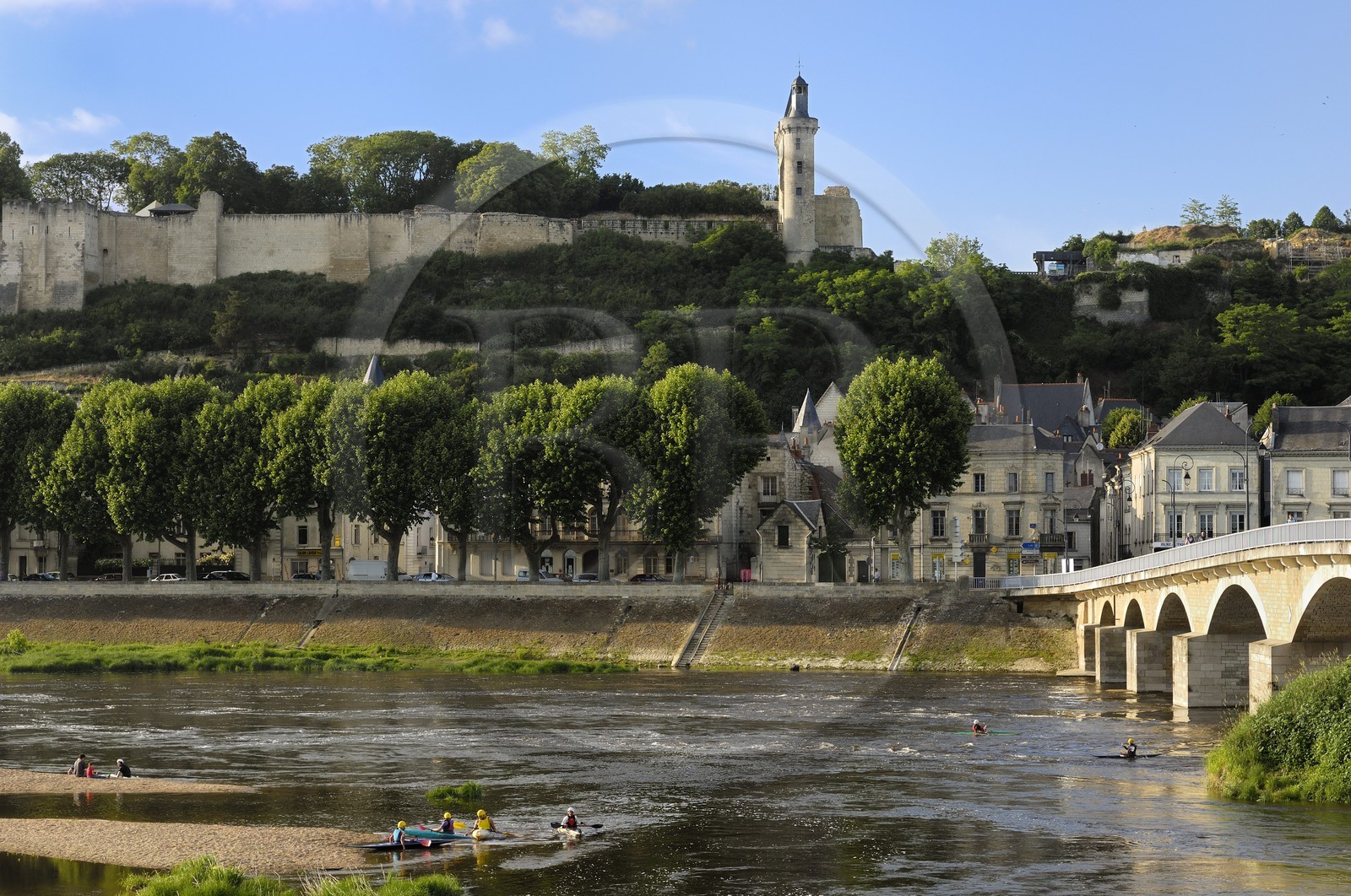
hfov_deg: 26.0
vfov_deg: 17.4
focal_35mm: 78
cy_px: 448
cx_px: 676
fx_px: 2923
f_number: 6.3
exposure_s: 1/160
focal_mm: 52
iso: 100
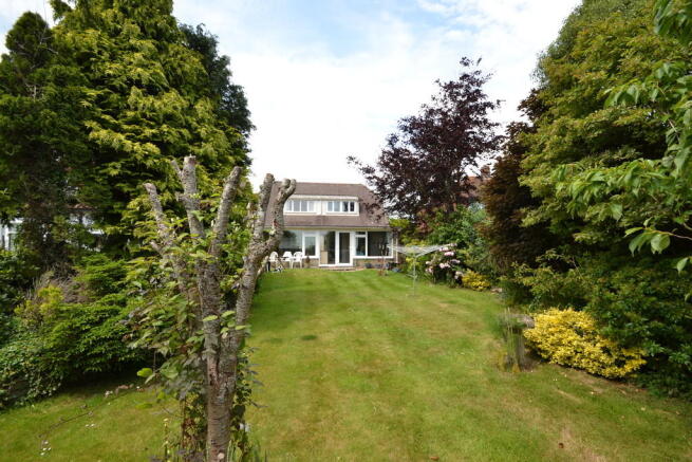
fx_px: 288
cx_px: 346
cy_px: 231
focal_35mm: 15
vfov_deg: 77.4
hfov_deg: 100.4
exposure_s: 1/200
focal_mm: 10
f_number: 7.1
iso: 100
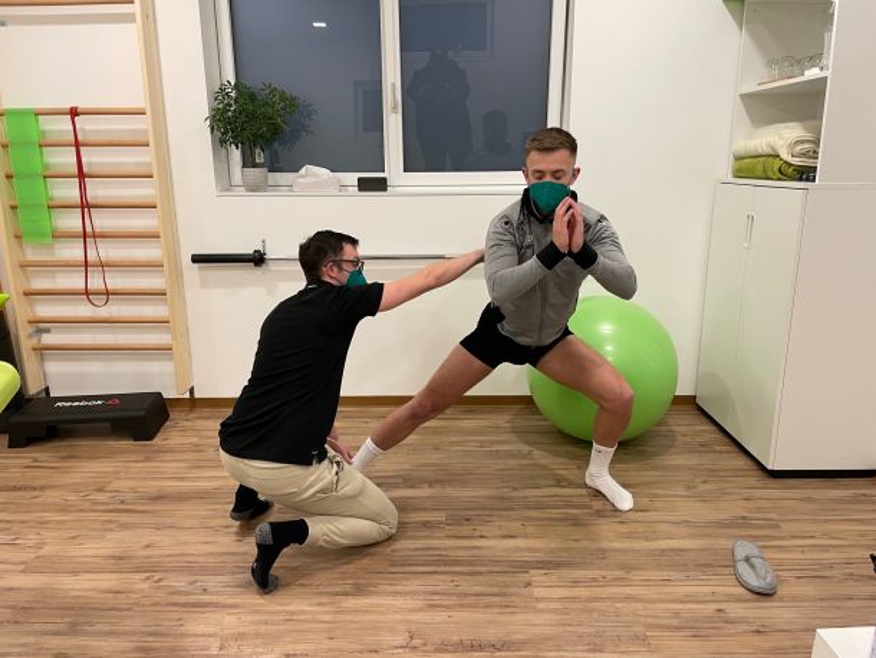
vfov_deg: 53.1
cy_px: 329
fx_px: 658
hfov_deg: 67.3
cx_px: 438
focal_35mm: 26
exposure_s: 1/50
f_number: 1.6
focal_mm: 4.2
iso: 125
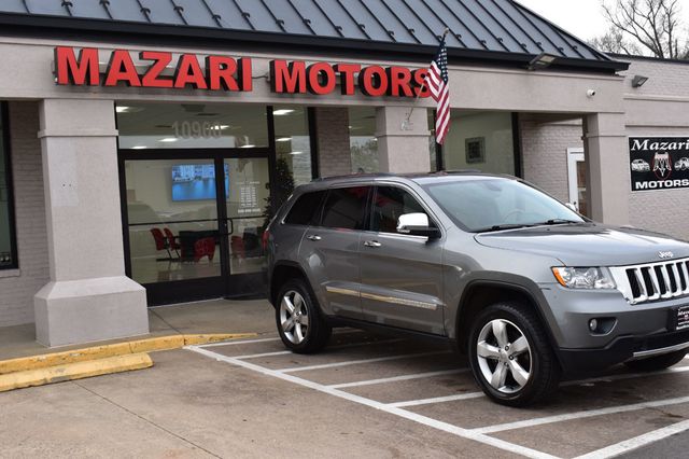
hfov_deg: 45.0
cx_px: 344
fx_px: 832
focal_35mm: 44
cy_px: 230
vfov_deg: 30.8
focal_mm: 29
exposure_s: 1/100
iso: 400
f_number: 9
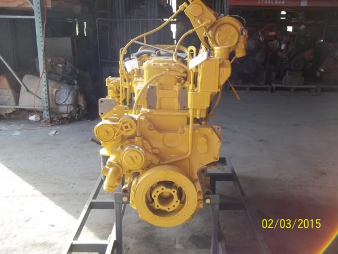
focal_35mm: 32
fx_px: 312
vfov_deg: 44.2
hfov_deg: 56.8
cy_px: 127
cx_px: 169
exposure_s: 1/100
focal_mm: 5.7
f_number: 2.9
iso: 64
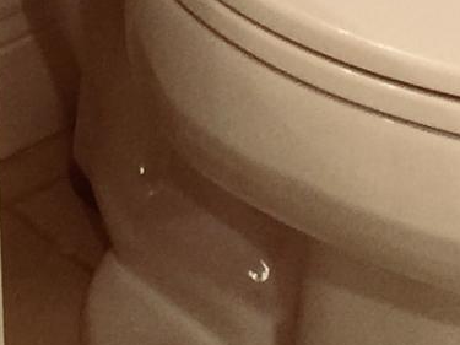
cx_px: 536
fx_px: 3082
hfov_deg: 8.5
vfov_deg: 5.9
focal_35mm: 232
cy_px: -712
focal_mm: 4.15
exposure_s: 1/15
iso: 32
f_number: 2.2
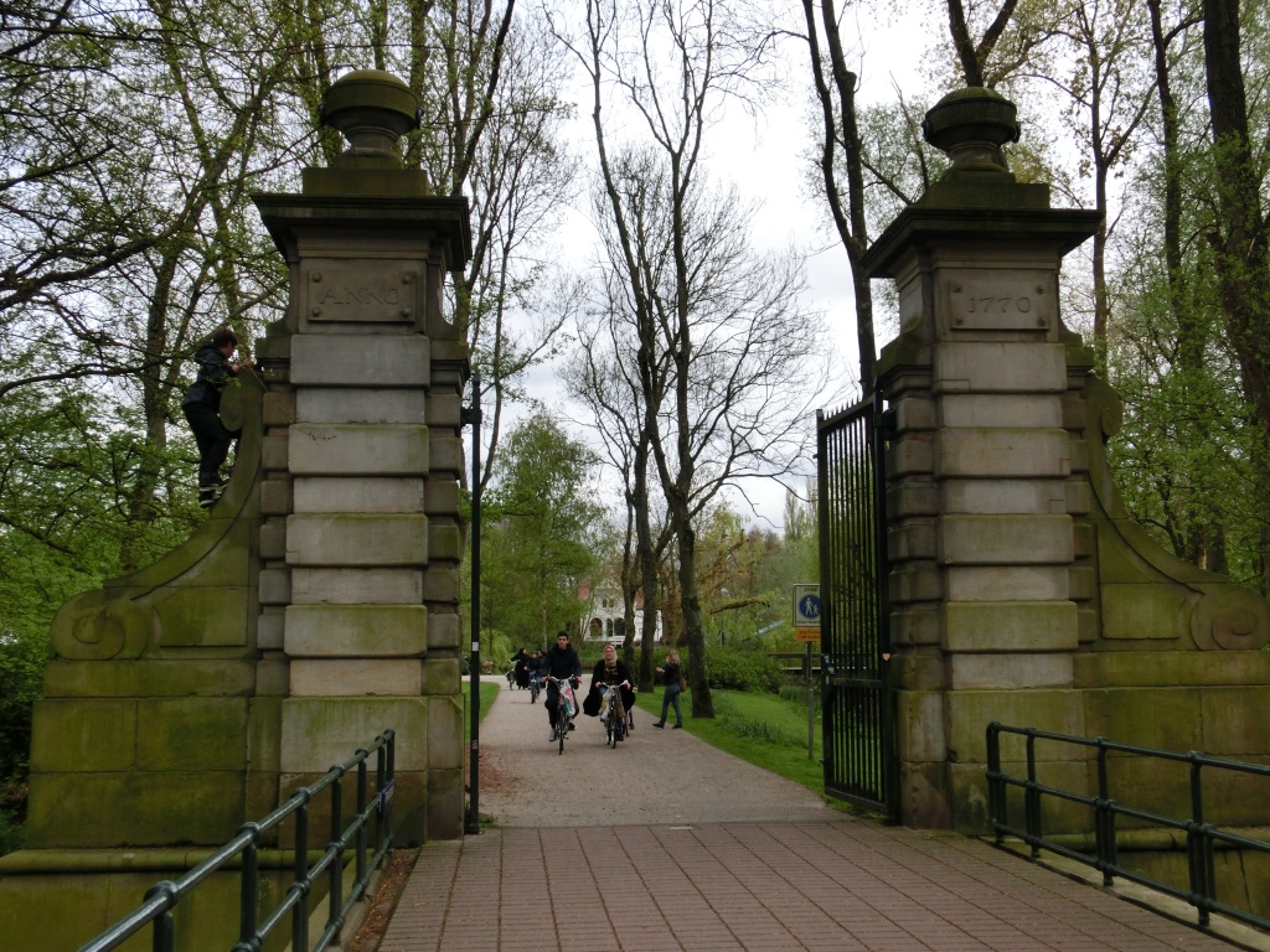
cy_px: 476
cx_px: 635
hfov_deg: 49.0
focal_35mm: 38
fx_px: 1394
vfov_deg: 37.7
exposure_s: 1/640
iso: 80
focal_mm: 6.67
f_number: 3.9
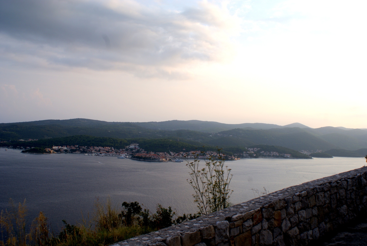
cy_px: 123
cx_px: 184
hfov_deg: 49.5
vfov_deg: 34.3
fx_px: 398
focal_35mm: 39
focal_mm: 26
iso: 100
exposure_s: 1/80
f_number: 10
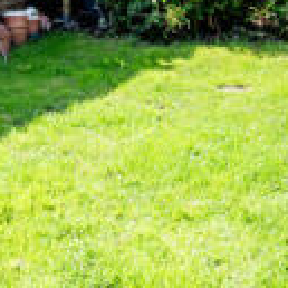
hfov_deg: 24.1
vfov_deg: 23.5
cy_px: -28
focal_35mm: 69
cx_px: 10
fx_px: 649
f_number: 7.1
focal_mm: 16
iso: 100
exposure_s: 1/125
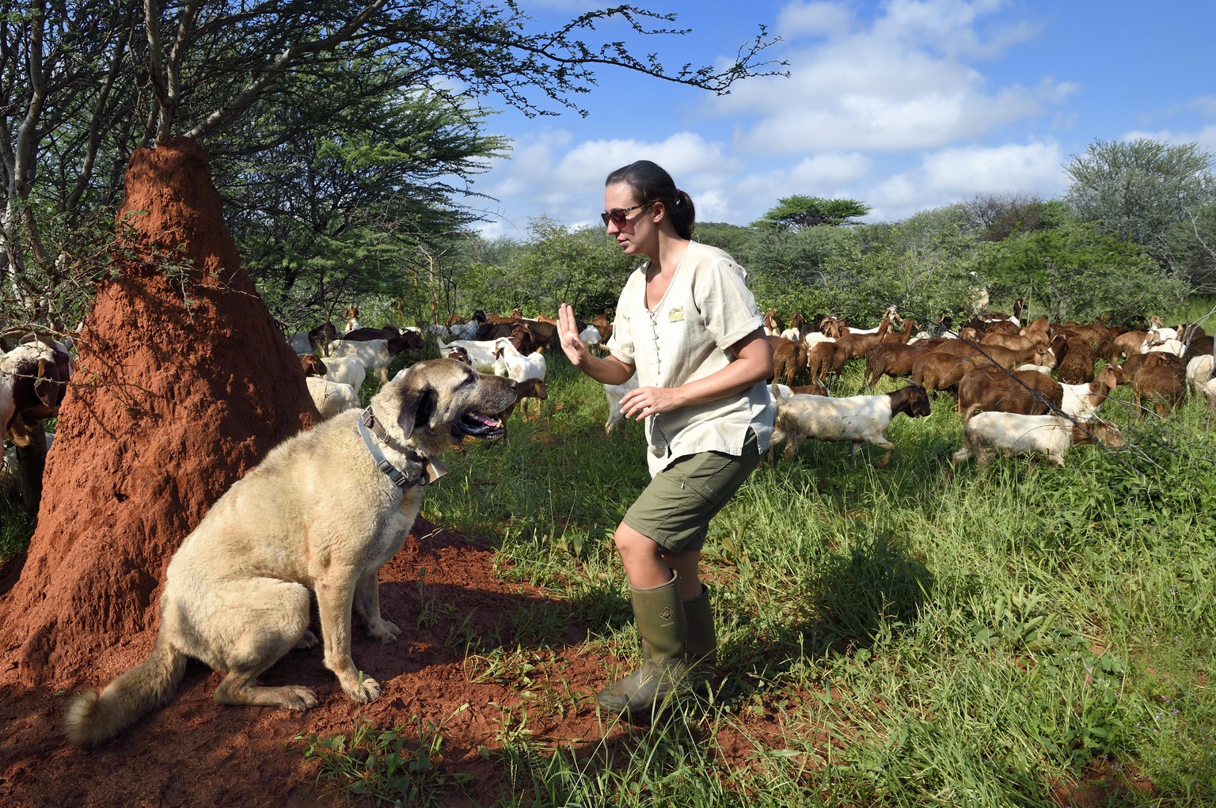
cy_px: 412
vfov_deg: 51.2
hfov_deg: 71.6
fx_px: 844
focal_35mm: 25
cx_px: 594
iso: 400
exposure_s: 1/500
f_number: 13
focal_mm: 24
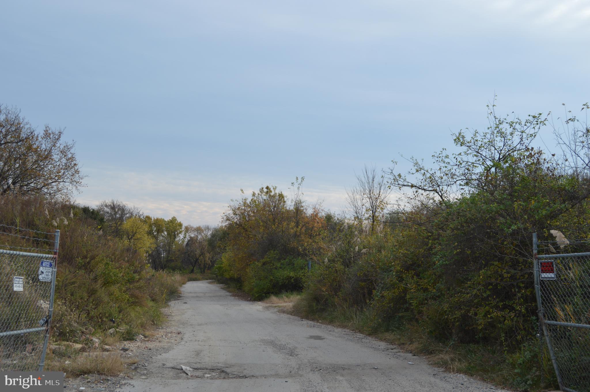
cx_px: 295
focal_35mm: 39
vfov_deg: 34.1
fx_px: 638
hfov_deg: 49.6
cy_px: 196
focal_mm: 26
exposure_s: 1/200
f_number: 7.1
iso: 100
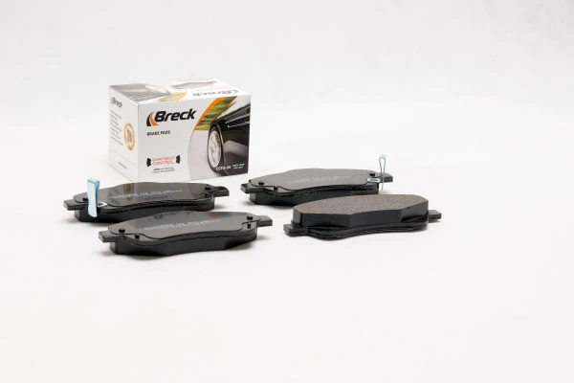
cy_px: 192
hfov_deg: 22.6
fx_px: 1435
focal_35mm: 90
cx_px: 287
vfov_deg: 15.2
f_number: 11
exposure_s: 1/200
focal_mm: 60
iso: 100
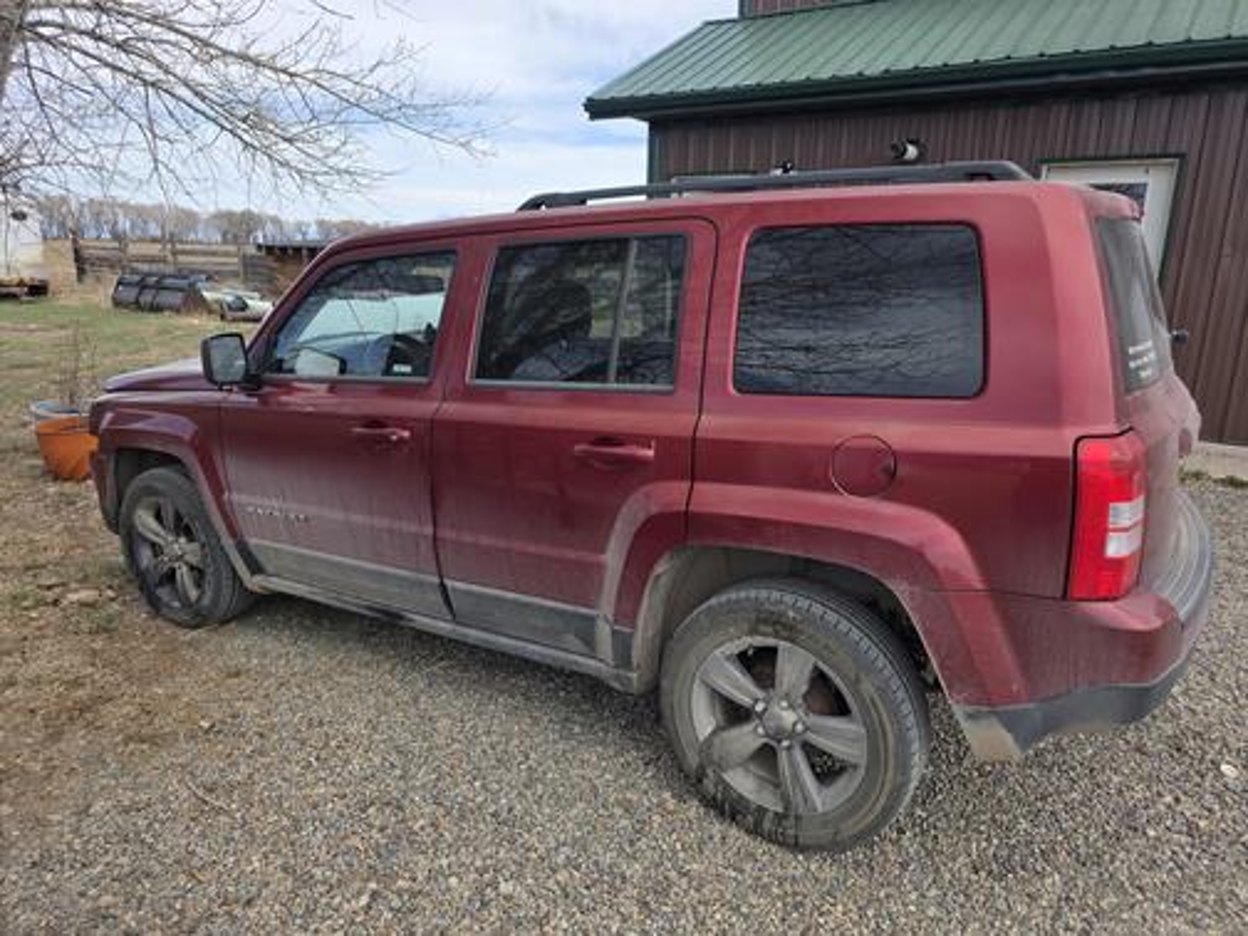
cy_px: 468
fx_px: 829
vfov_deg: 58.9
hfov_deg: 73.9
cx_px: 624
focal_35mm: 23
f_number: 1.7
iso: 80
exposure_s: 1/3559
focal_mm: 6.3
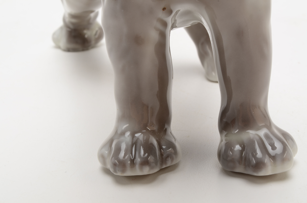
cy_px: 102
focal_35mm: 82
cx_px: 154
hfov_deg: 24.7
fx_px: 702
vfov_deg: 16.5
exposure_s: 1/160
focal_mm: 55
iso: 100
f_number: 22
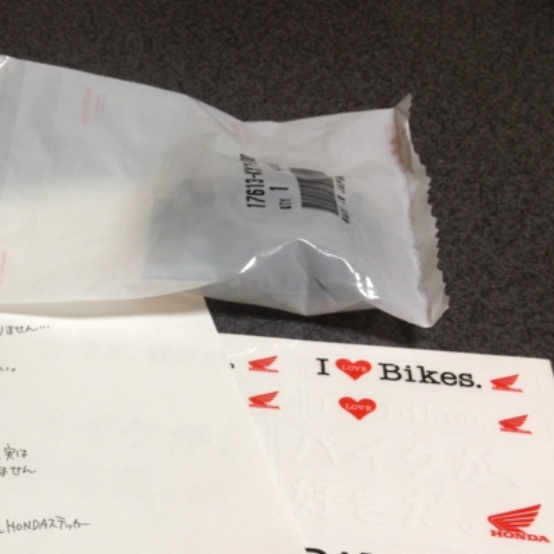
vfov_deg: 27.4
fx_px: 1123
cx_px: 24
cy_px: 410
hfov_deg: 26.5
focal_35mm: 62
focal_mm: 4.28
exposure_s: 1/20
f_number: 2.4
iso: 50
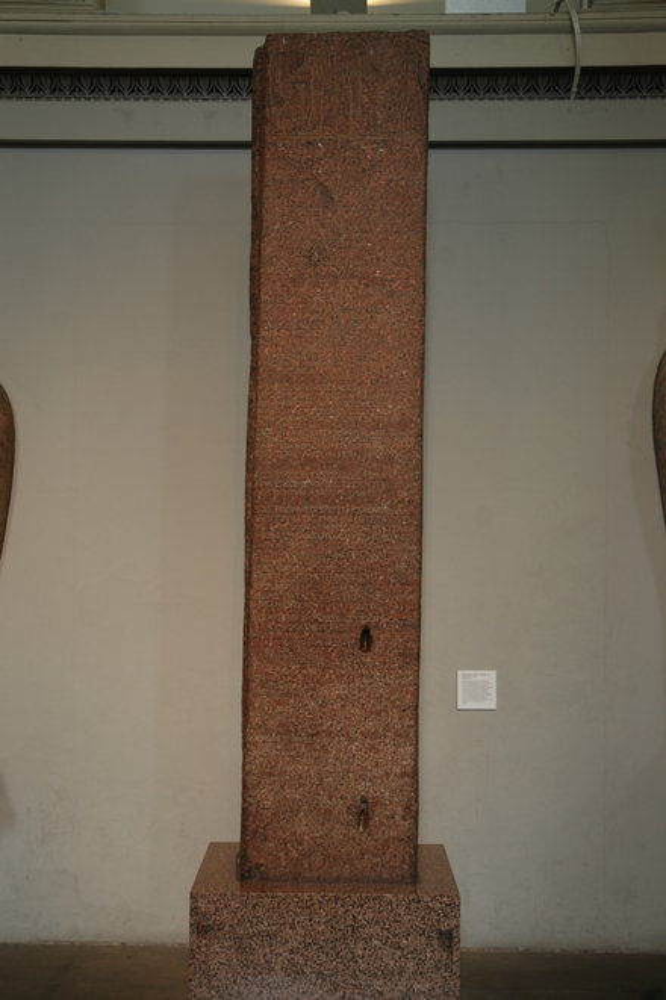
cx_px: 333
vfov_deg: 42.3
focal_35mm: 46
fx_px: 1292
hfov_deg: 28.9
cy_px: 500
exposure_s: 1/25
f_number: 4
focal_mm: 31
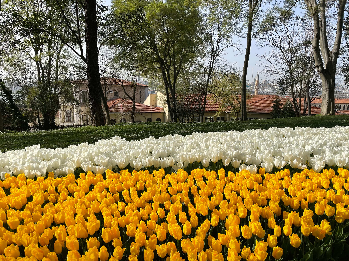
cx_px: 174
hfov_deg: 67.3
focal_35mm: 26
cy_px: 130
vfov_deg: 53.1
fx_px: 262
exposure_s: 1/2304
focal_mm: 4.2
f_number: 1.6
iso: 32
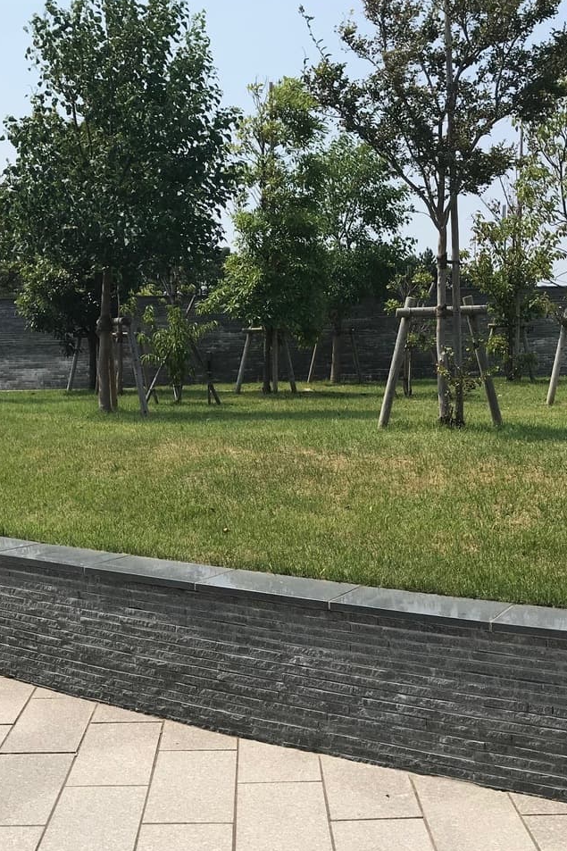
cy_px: 414
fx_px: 1040
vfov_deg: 44.5
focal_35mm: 44
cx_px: 238
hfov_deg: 30.4
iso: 20
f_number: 1.8
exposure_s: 1/3546
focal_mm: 3.99
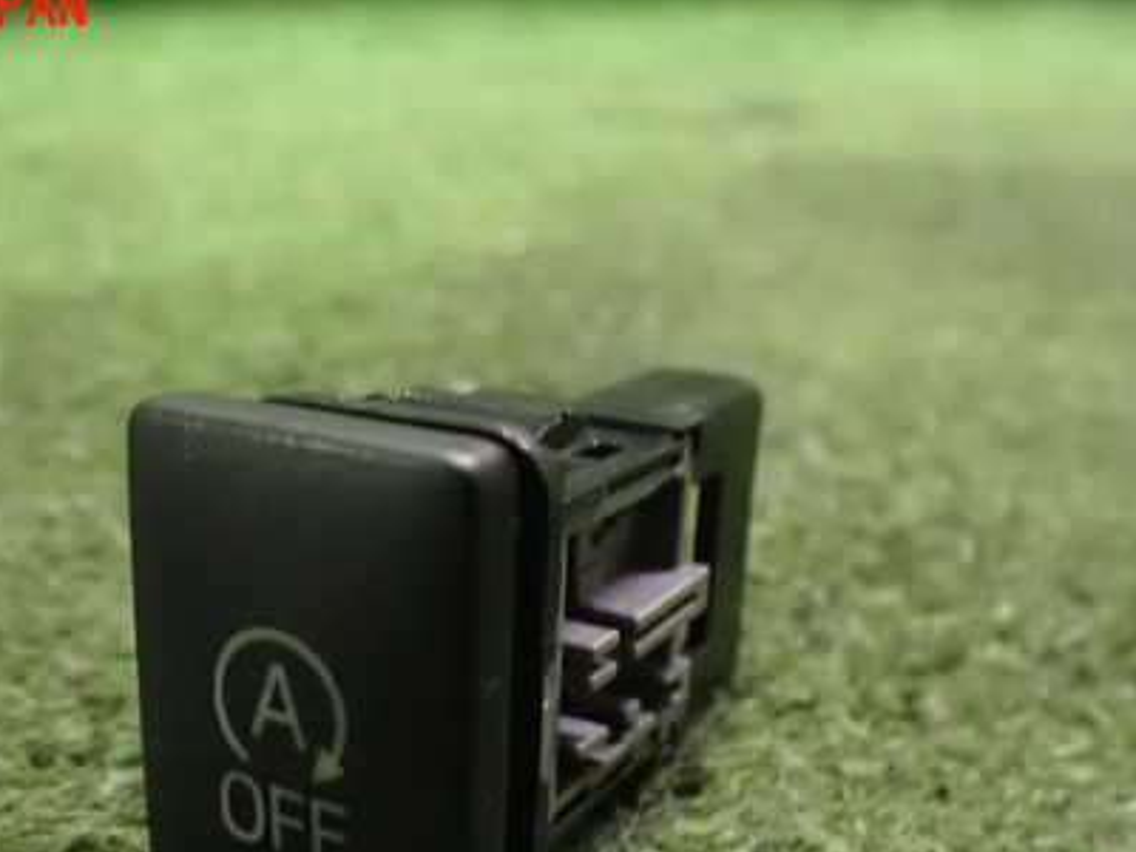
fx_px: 1477
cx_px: 423
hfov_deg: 41.8
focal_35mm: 45
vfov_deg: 31.7
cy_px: 611
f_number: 2.3
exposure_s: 1/30
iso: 1600
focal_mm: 5.4
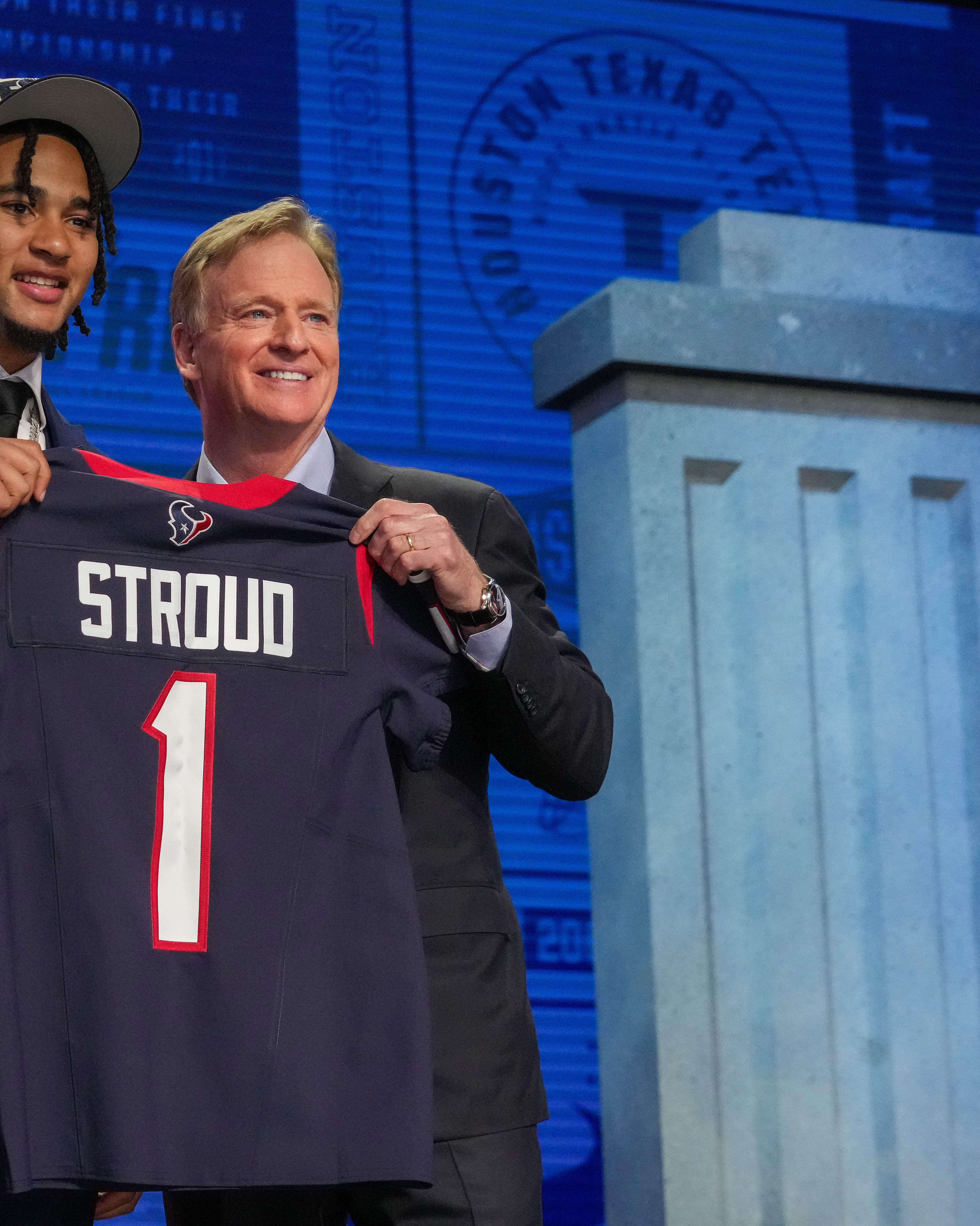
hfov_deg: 12.1
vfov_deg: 15.2
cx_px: 285
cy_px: 613
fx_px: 4604
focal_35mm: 127
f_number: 6.3
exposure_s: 1/800
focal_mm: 90
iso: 6400
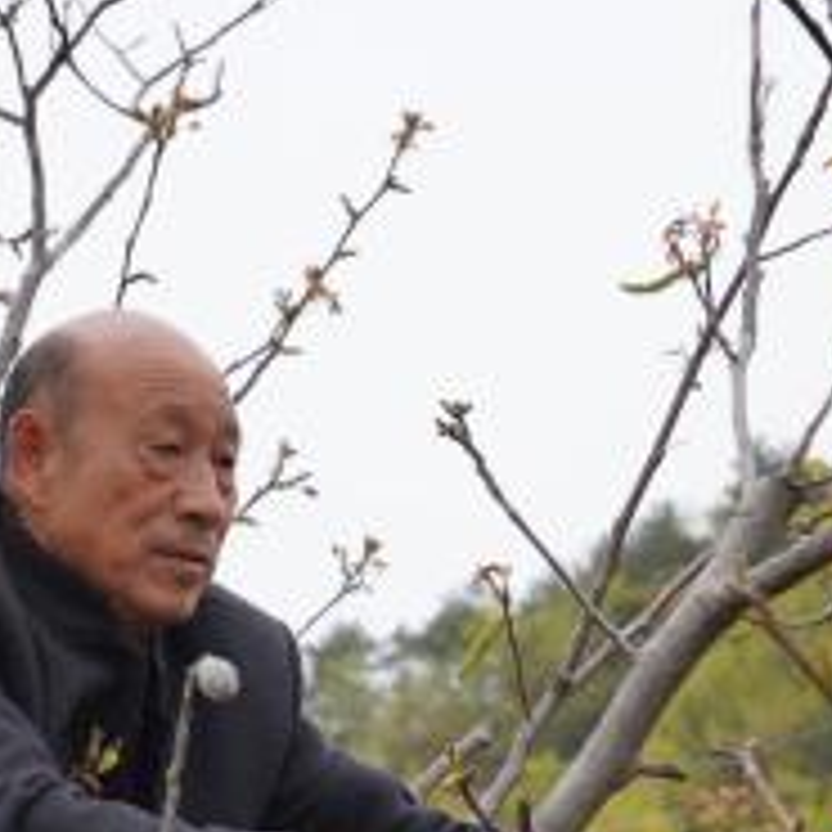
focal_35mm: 138
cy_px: 542
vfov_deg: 12.6
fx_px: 3753
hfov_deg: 12.6
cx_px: 355
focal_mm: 50
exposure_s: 1/200
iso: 100
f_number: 5.6
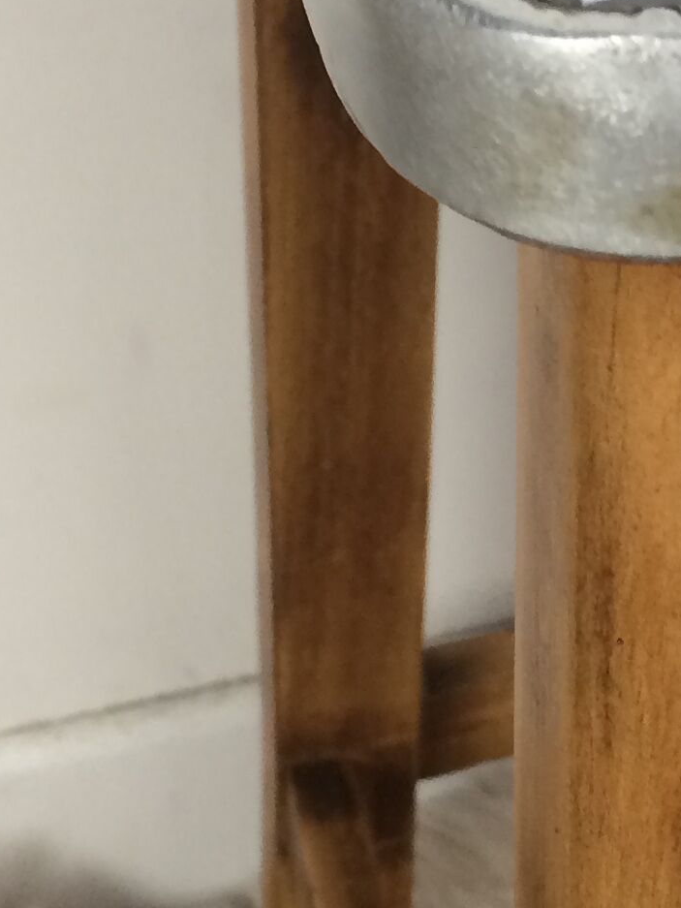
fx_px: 2649
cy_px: 458
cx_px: 772
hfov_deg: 14.3
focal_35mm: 101
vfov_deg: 19.4
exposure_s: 1/33
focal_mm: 4.15
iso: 64
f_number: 2.2
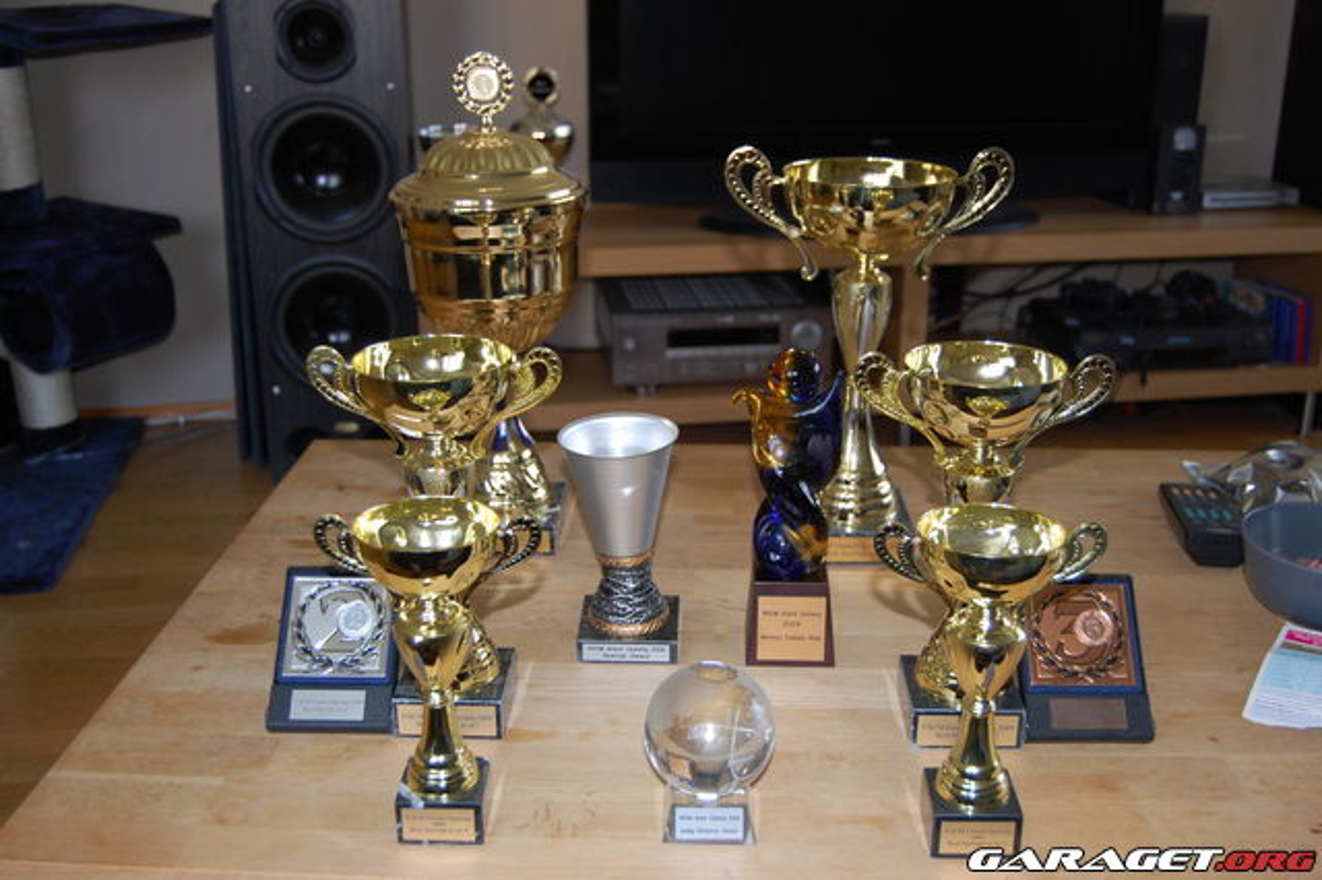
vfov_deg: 34.2
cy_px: 440
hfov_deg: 49.6
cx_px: 661
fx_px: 1431
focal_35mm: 39
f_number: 4
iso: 400
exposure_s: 1/60
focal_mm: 26
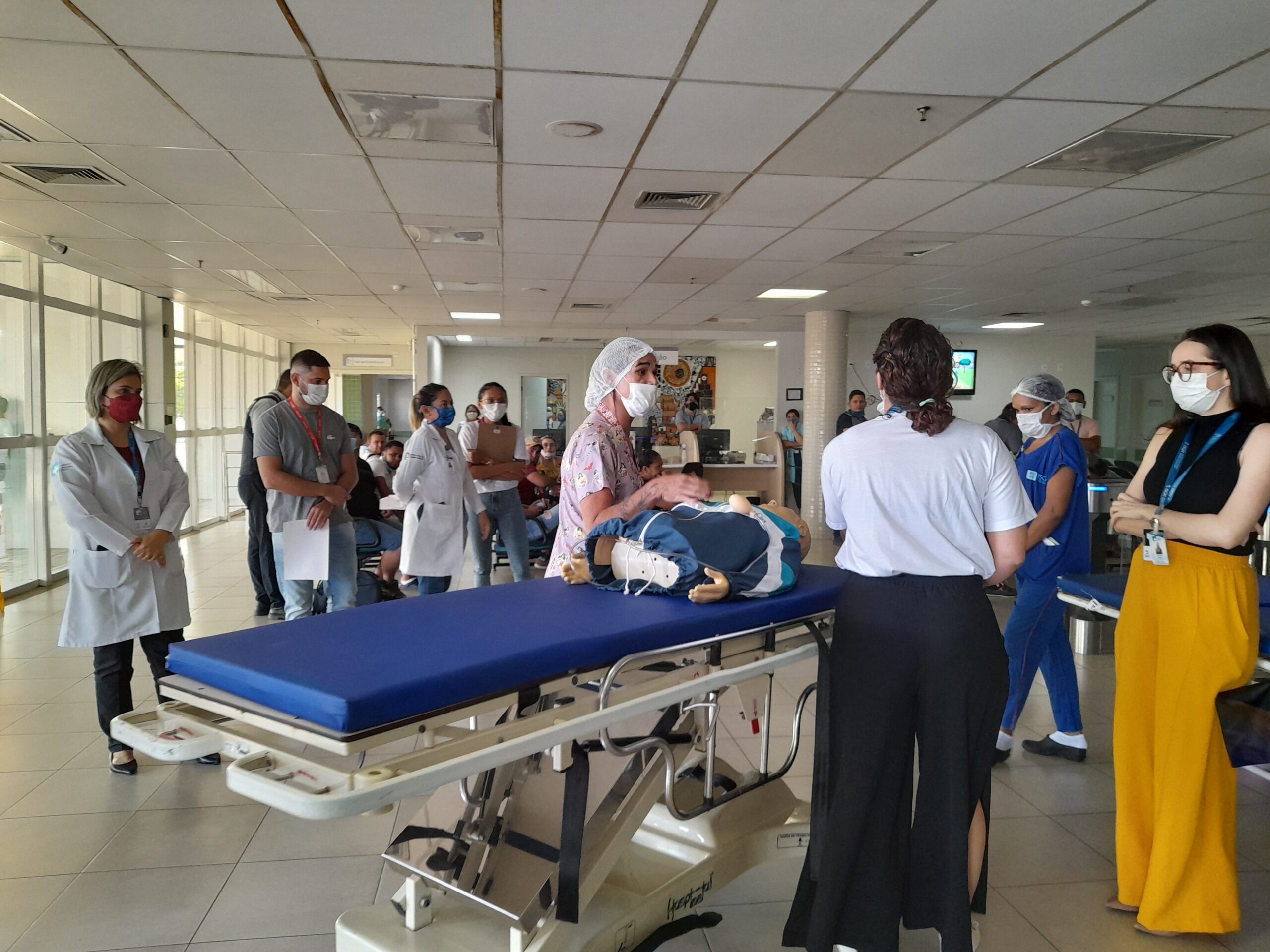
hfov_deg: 69.4
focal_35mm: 25
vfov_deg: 54.9
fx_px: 917
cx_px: 635
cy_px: 476
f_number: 2
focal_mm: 4.6
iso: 250
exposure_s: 1/60
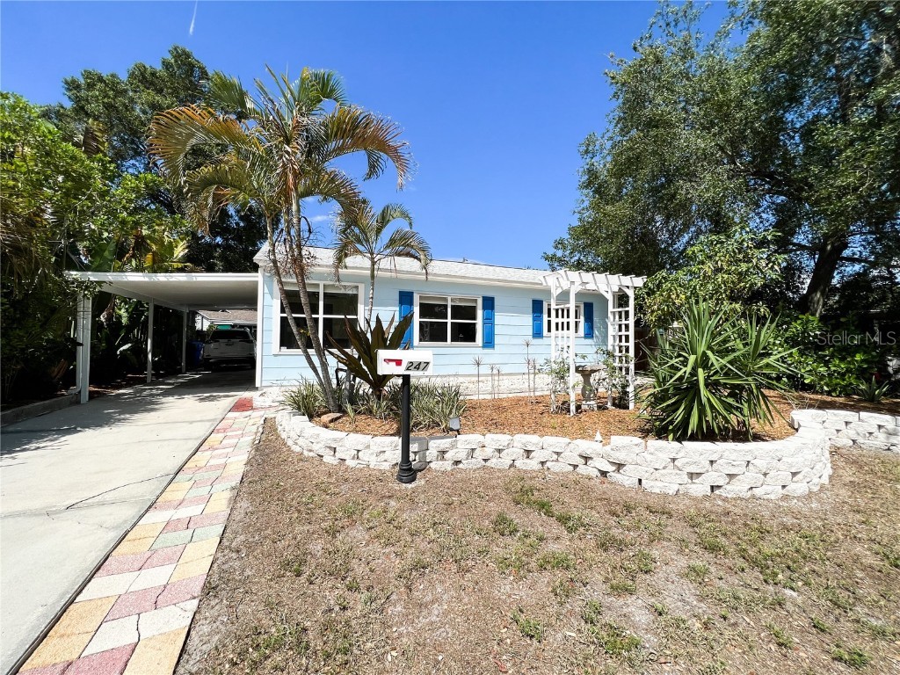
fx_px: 338
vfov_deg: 89.9
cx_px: 450
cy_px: 338
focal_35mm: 13
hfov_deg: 106.2
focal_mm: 1.57
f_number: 1.8
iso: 32
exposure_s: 1/3425
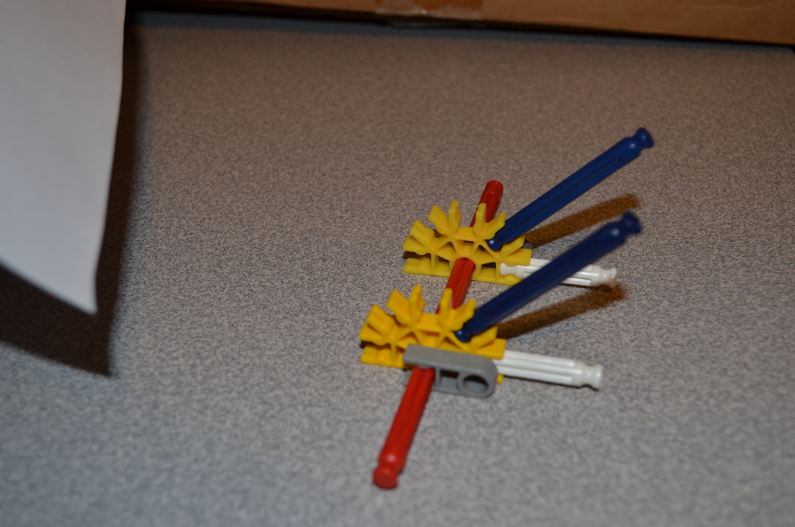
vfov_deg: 31.8
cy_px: 264
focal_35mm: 42
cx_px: 398
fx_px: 926
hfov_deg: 46.5
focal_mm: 28
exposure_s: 1/30
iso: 200
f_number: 5.6
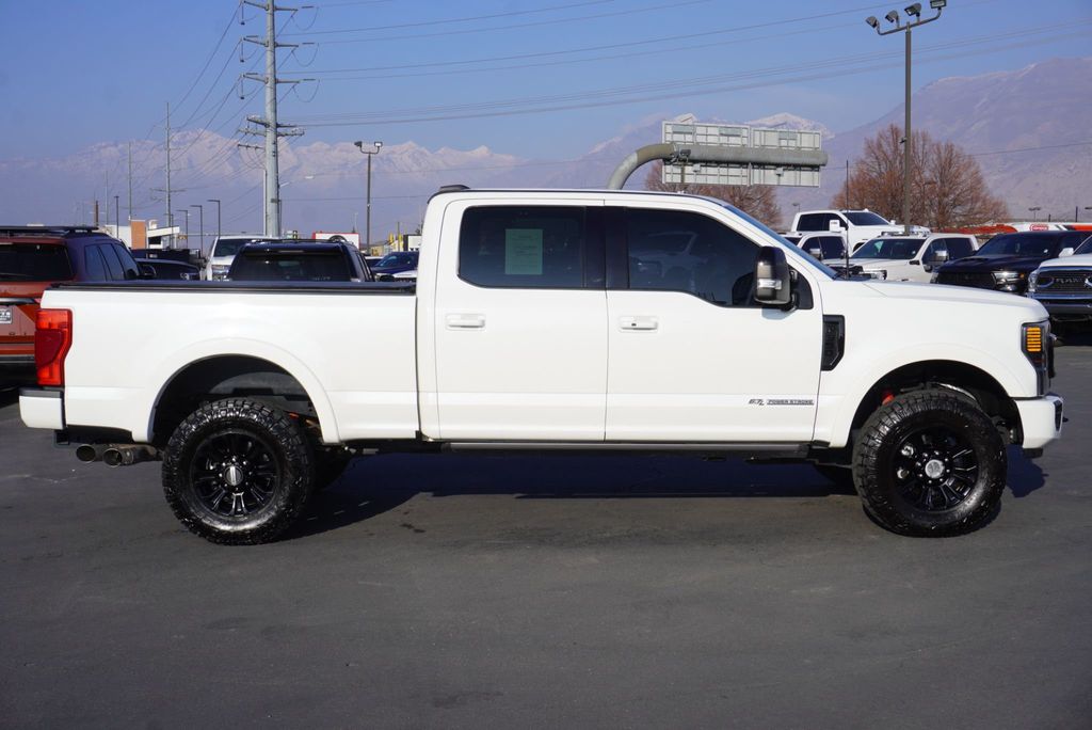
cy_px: 365
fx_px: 1320
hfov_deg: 44.9
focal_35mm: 44
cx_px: 546
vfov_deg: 30.9
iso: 100
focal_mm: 29
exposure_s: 1/200
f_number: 11
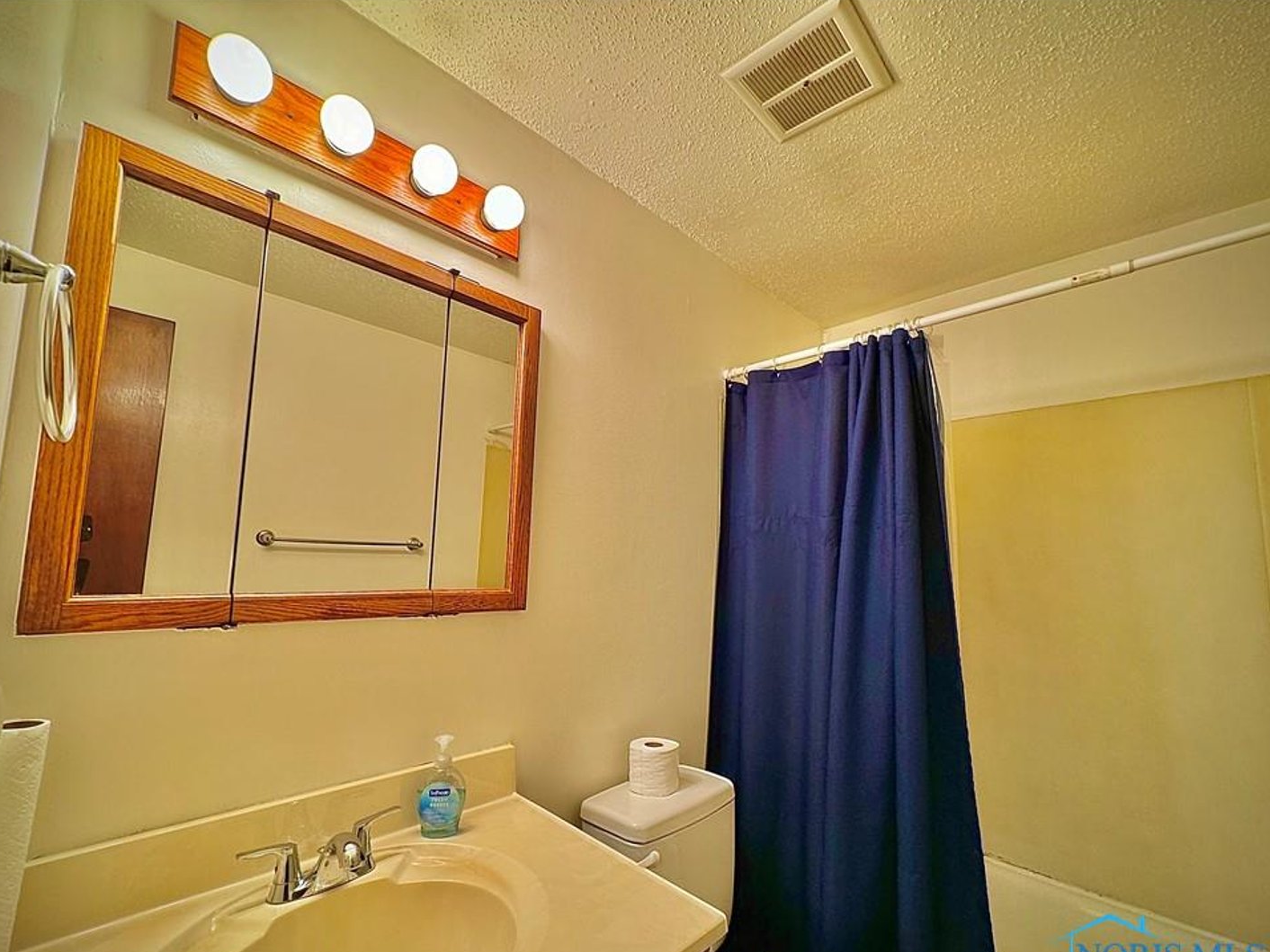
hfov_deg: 98.1
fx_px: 550
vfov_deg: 81.7
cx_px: 612
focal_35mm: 15
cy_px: 505
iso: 160
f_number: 2.2
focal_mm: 2.22
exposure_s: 1/60
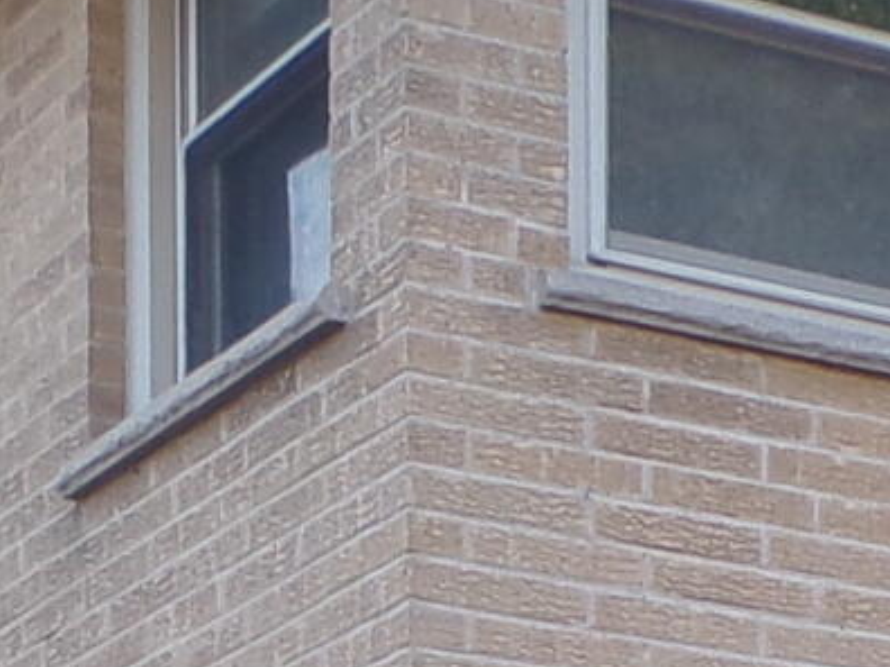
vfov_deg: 7.4
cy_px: 1826
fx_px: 4679
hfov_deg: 10.6
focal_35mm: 182
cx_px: 1245
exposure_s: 1/56
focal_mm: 4.3
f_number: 4.4
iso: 100
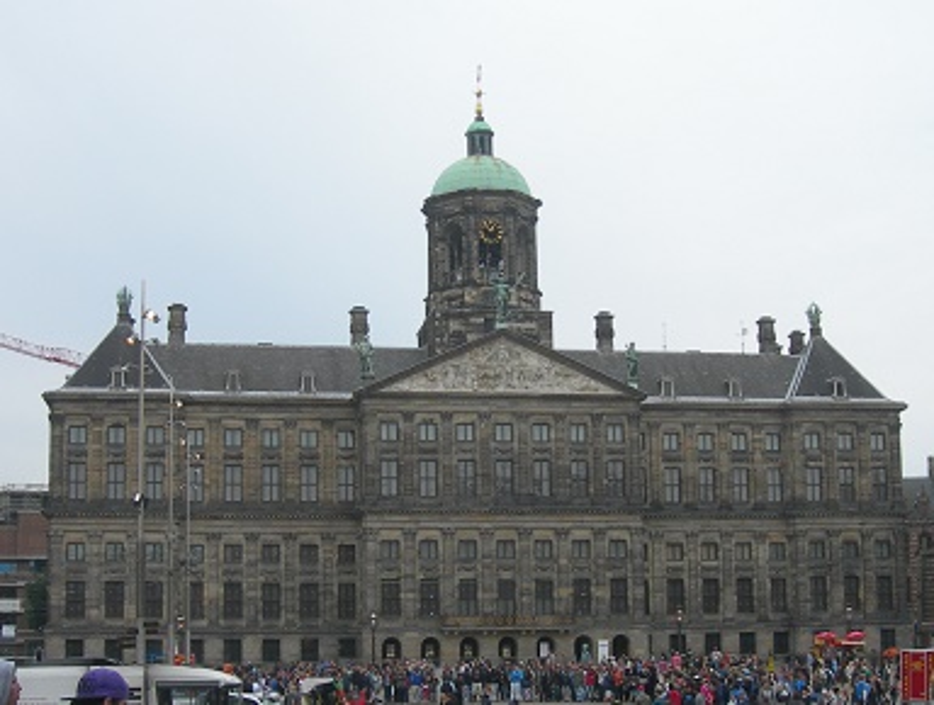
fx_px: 1028
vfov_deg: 37.9
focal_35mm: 38
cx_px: 467
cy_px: 352
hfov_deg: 48.9
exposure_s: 1/290
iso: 50
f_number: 4.8
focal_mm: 7.8
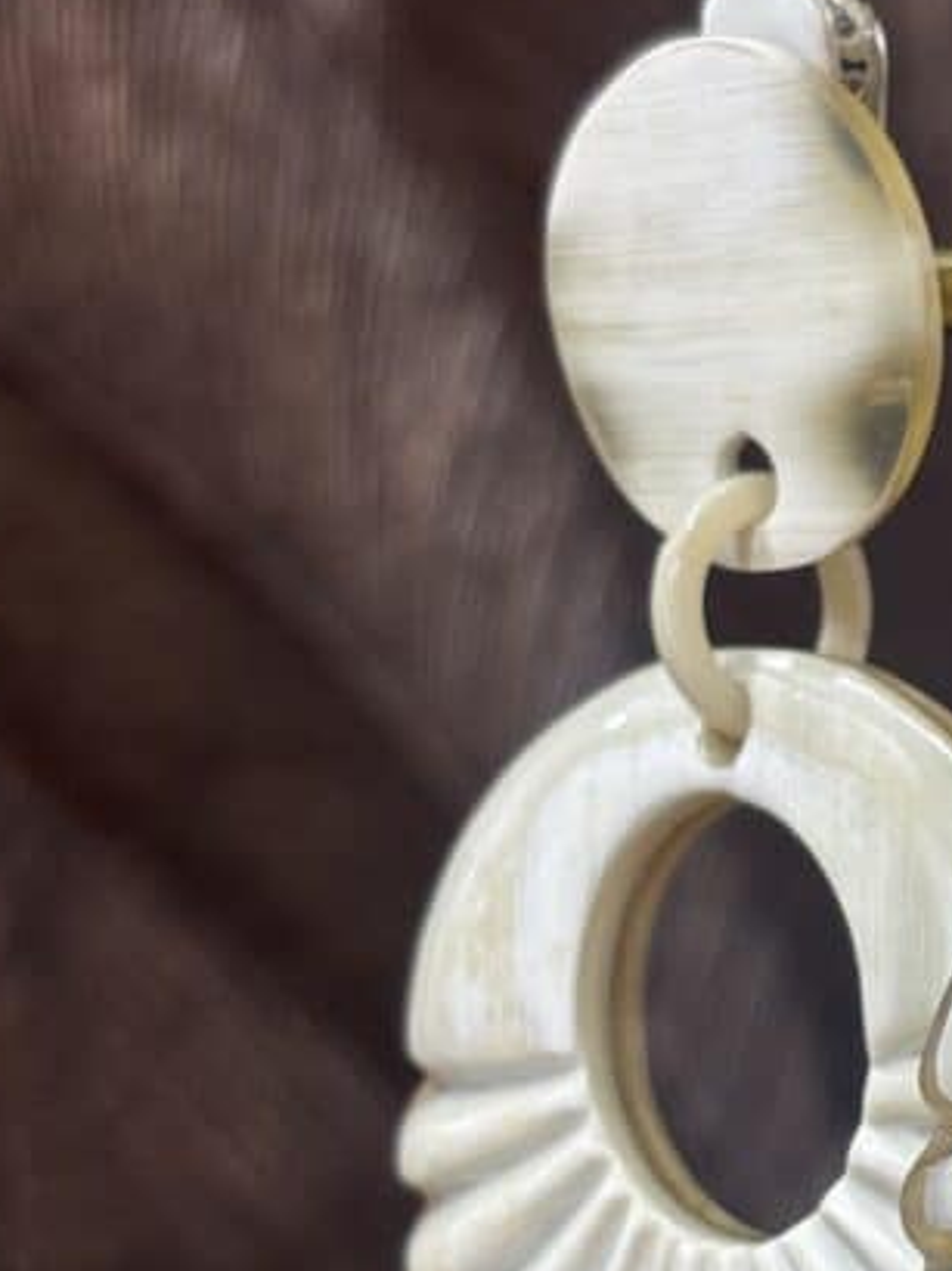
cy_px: 1100
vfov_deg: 15.0
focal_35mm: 130
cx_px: 1147
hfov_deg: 11.2
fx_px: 4772
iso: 32
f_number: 1.6
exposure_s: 1/100
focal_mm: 5.96
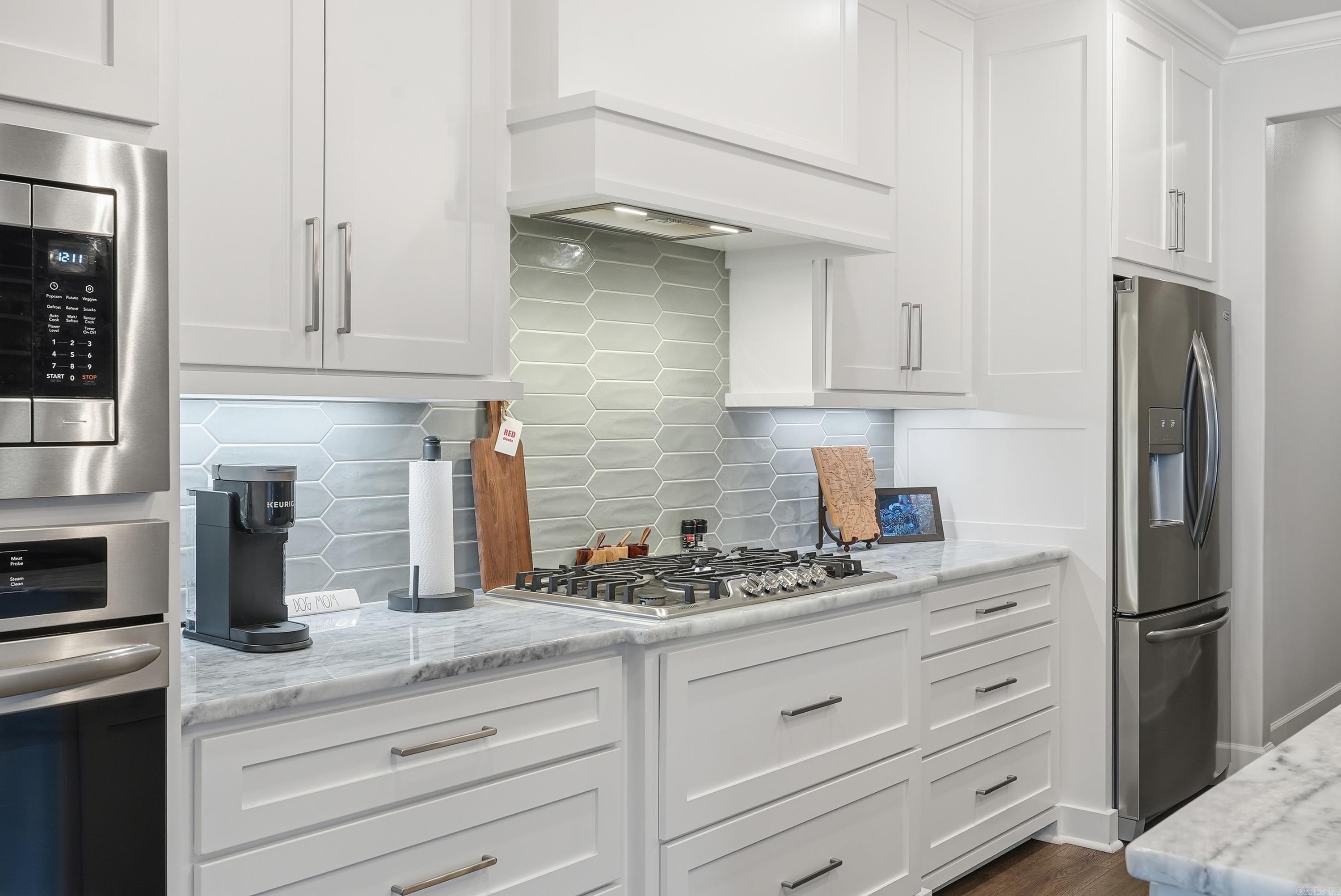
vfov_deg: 40.6
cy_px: 448
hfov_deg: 57.9
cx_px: 670
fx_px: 1211
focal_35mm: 32
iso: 250
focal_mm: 32.5
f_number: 9
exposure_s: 1/30
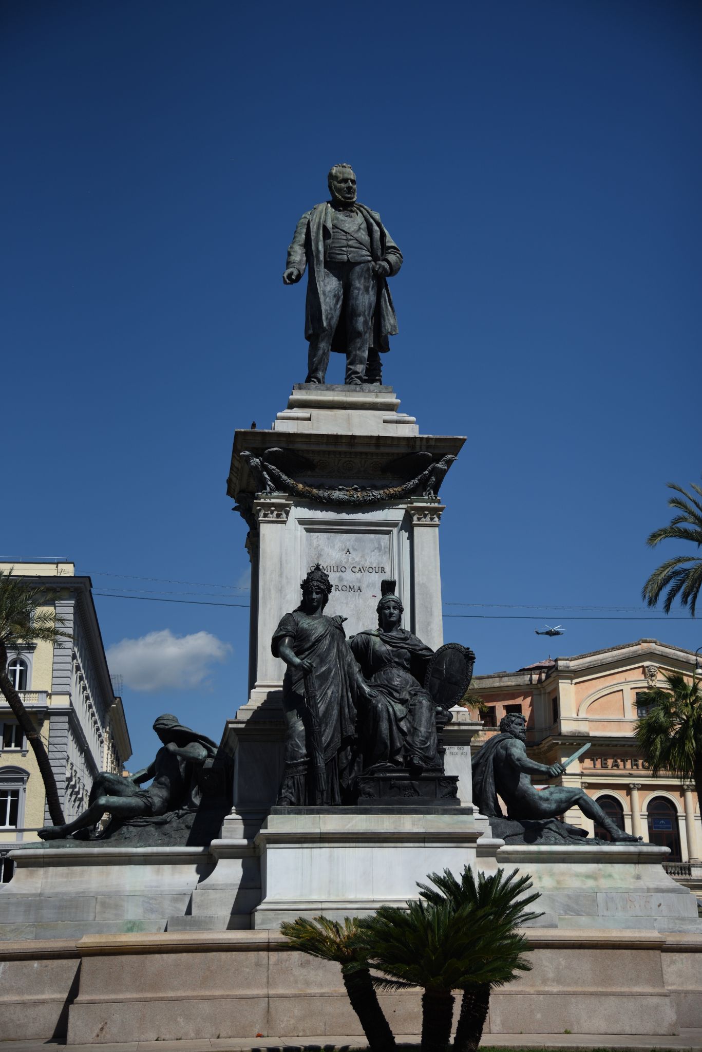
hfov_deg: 27.0
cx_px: 351
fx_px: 1461
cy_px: 526
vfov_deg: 39.6
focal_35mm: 50
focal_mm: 50
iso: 160
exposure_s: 1/3200
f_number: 4
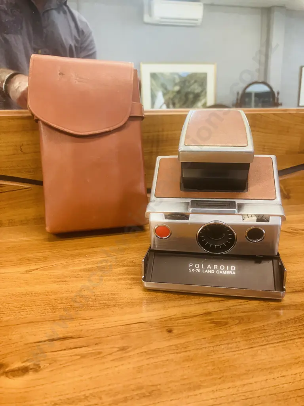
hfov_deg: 49.7
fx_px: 328
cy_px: 203
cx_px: 152
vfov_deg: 63.4
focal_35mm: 28
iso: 200
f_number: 1.8
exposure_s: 1/50
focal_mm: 3.99
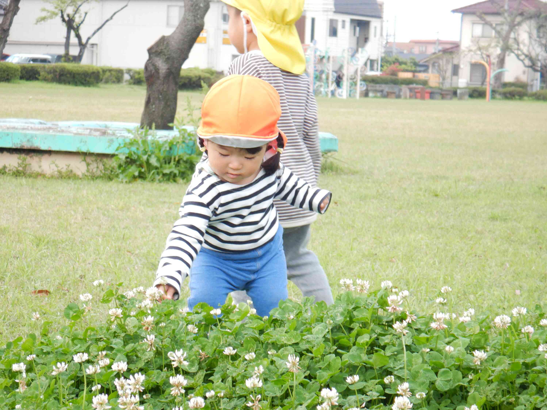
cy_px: 205
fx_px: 1738
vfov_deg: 13.5
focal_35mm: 110
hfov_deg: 17.9
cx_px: 274
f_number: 4.8
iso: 125
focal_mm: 19.7
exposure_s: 1/80
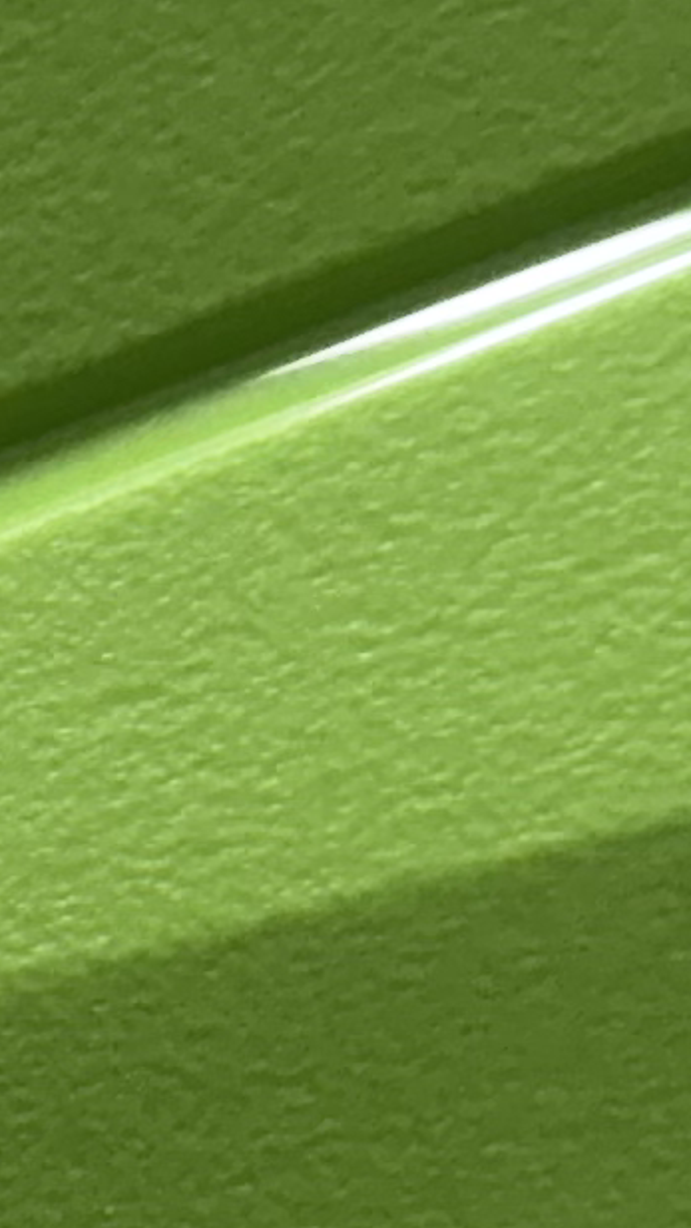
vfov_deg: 12.3
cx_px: -2001
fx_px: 5571
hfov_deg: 6.0
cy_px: 1417
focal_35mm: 171
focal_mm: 6.76
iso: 200
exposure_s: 1/100
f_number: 1.78
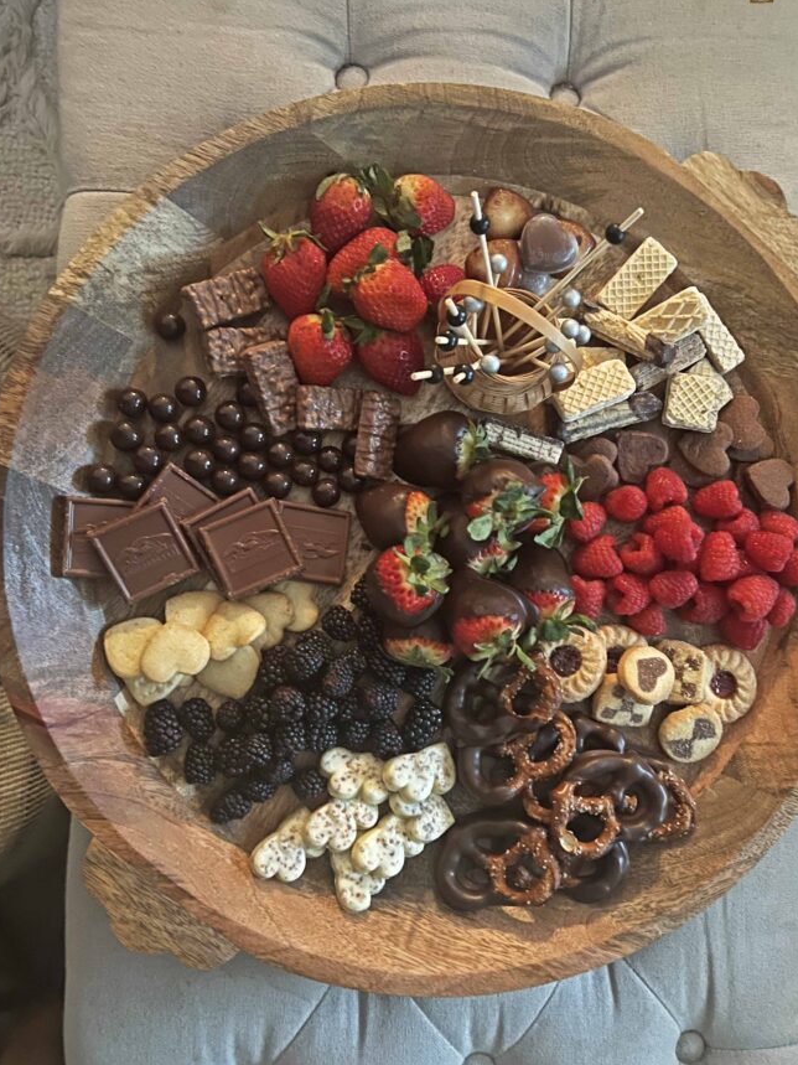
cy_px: 570
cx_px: 463
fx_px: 953
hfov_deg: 45.3
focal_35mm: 31
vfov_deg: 58.3
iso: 1000
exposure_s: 1/17
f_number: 1.5
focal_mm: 5.7
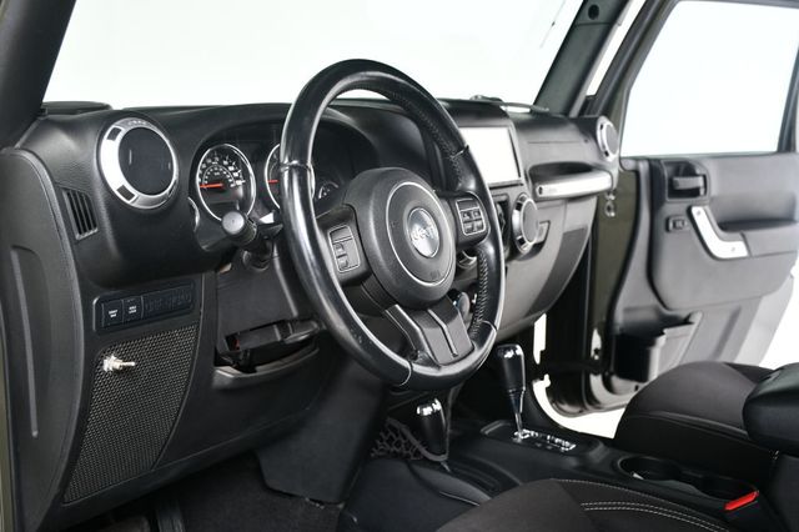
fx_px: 887
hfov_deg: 48.5
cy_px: 266
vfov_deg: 33.4
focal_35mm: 40
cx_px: 400
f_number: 4
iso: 100
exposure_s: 1/160
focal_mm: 27
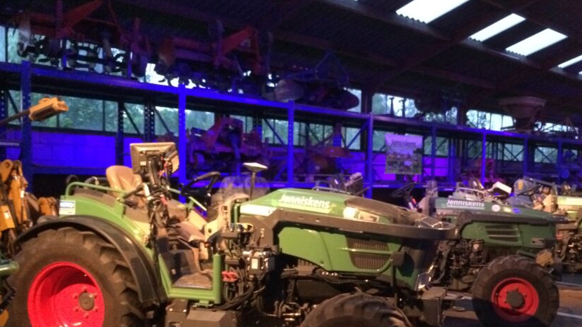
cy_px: 212
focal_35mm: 39
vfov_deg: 30.3
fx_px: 602
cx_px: 350
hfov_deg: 51.3
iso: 1000
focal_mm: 4.15
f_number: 2.2
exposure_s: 1/17
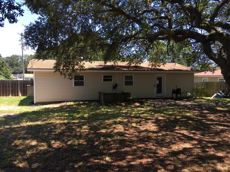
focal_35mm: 29
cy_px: 86
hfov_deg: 61.7
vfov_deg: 48.2
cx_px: 115
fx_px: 193
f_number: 2.2
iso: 25
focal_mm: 4.15
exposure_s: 1/330
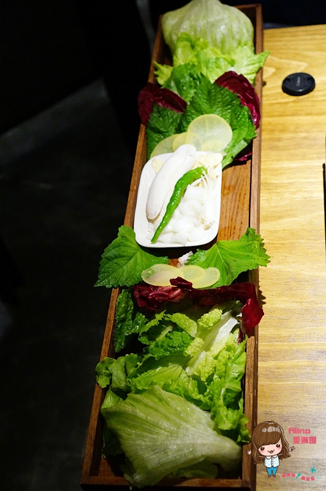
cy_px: 246
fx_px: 714
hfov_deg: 25.7
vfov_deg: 37.9
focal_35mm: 52
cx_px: 163
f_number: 3.5
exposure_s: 1/80
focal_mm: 35
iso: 3200
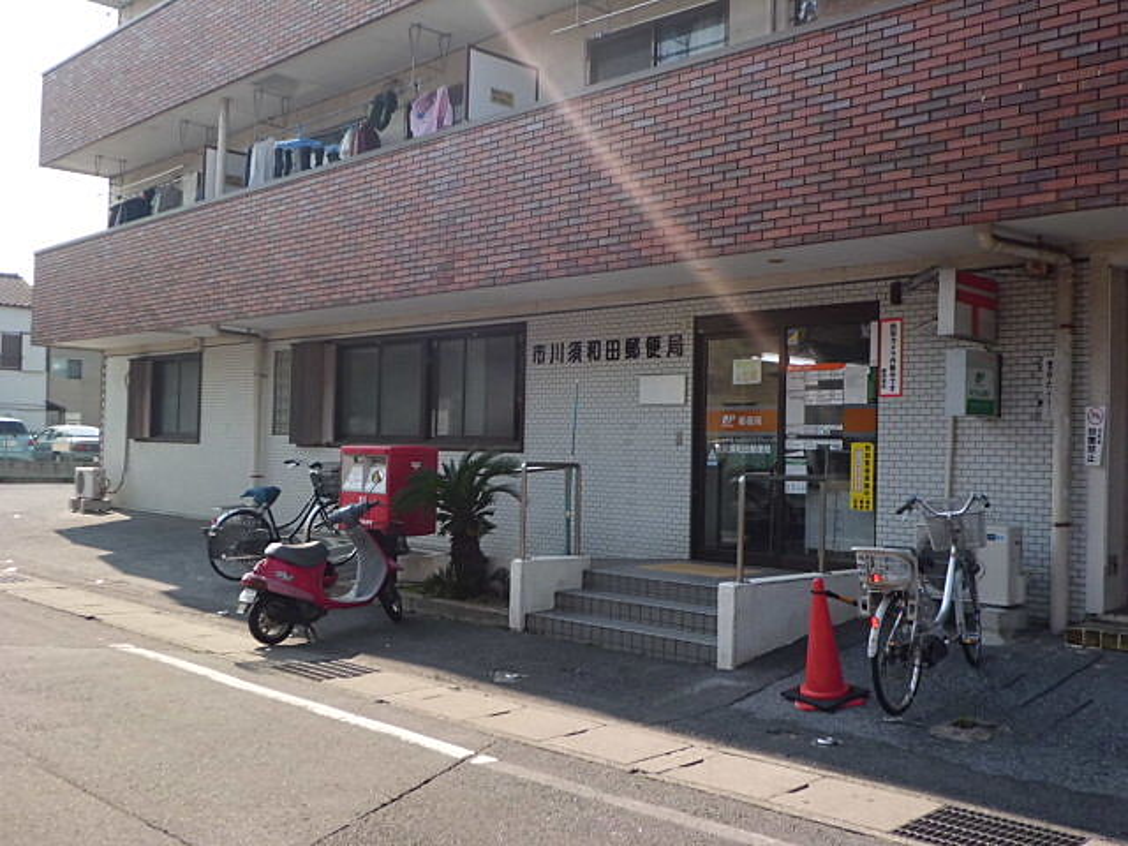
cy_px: 423
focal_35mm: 36
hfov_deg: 51.4
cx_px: 564
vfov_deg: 39.7
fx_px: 1173
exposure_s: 1/100
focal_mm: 6.4
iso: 100
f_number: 8.8
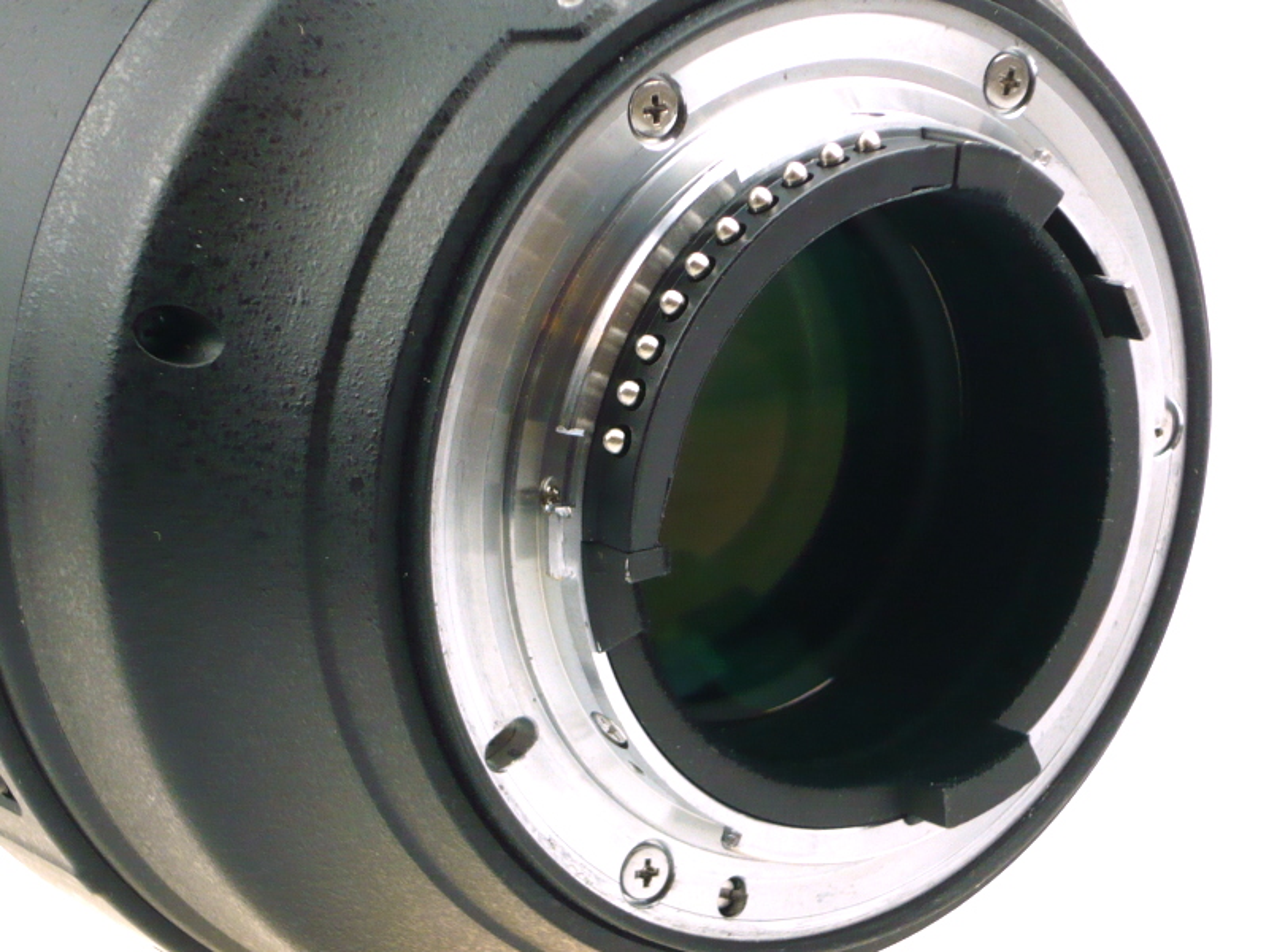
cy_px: 476
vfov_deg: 13.1
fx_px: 4143
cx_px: 634
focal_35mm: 113
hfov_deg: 17.4
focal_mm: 11.7
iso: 200
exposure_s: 1/60
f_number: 4
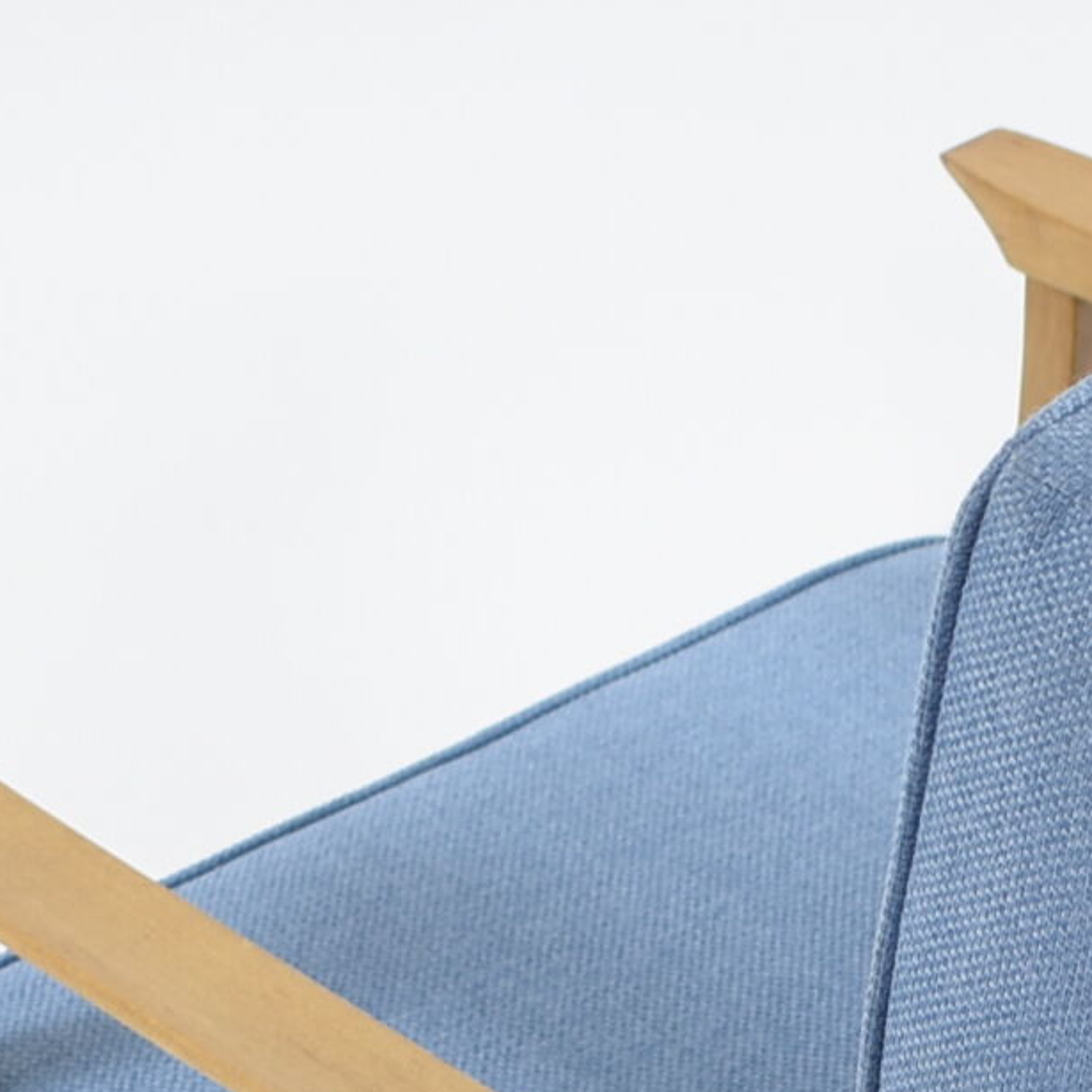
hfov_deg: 11.1
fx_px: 5534
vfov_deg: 11.0
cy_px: 1399
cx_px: 1140
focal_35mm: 155
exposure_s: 1/13
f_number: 4
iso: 100
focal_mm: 25
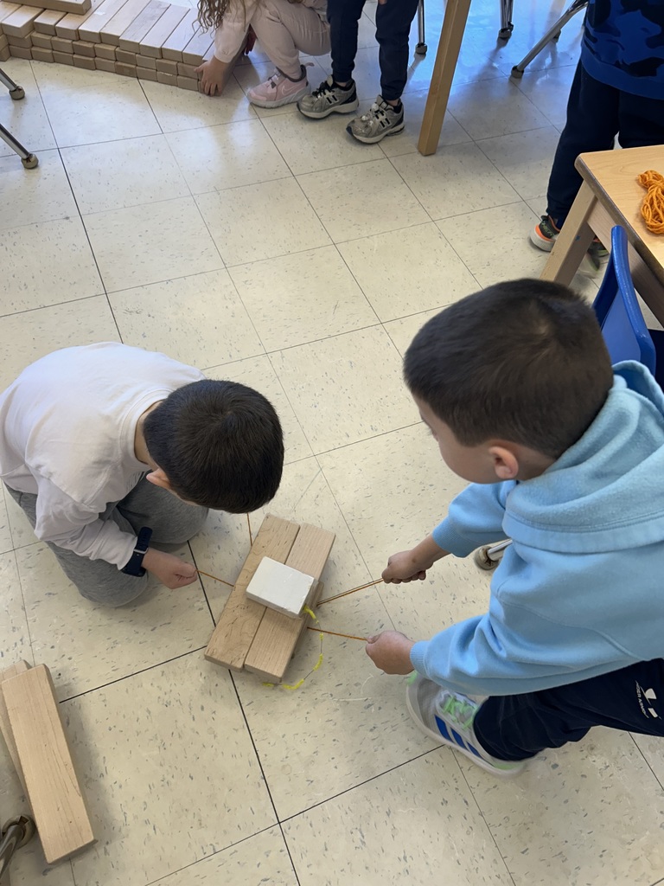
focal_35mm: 26
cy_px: 443
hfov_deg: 53.1
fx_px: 665
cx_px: 332
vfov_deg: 67.3
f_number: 1.5
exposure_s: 1/120
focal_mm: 5.7
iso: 80
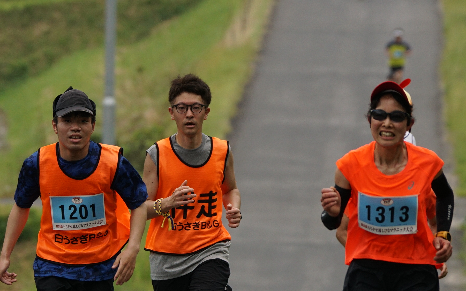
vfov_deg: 1.8
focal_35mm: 714
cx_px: 99
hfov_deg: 2.9
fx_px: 9067
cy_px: 197
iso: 400
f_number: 6.3
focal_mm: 280
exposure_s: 1/800
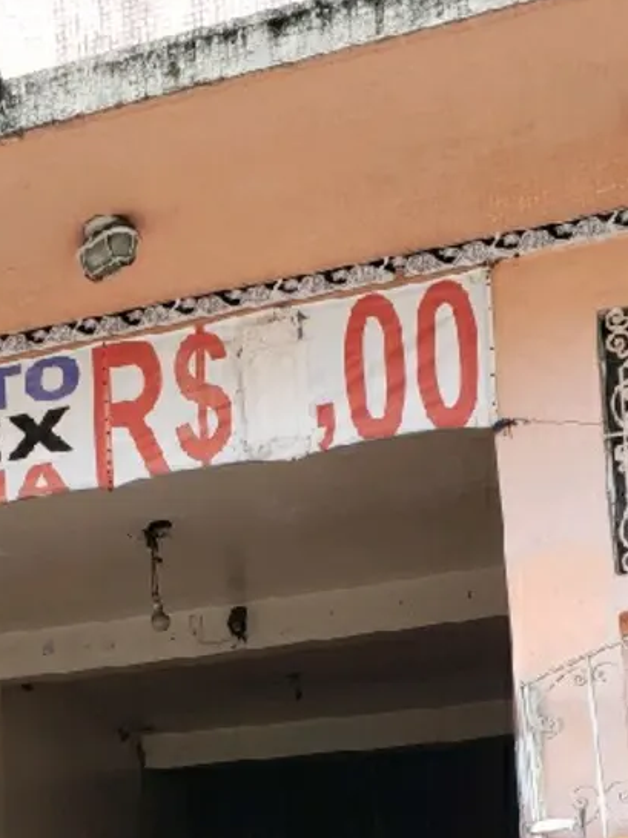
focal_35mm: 55
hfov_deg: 26.2
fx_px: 1331
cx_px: 158
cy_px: 866
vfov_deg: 31.9
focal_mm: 4.3
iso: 50
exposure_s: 1/250
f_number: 2.4
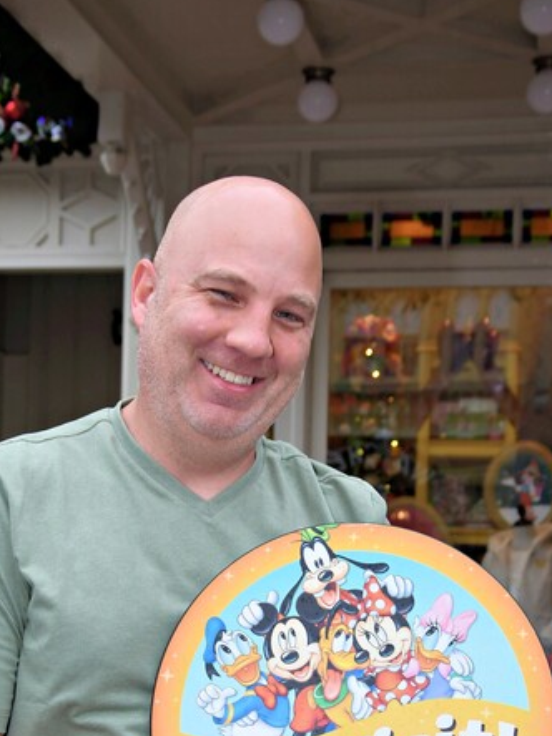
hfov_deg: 18.4
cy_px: 547
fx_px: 1702
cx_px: 234
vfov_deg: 24.2
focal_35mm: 80
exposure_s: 1/100
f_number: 5.6
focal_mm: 32
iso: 400
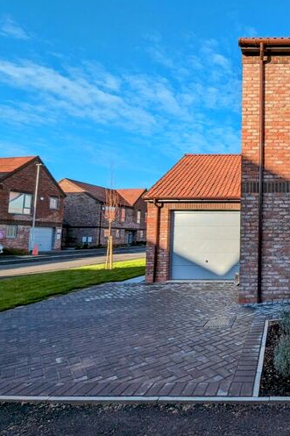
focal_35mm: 19
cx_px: 276
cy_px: 212
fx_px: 230
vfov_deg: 86.9
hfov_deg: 53.7
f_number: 2.2
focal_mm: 1.95
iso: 42
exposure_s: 1/912
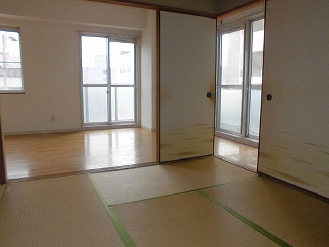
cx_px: 164
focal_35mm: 26
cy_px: 124
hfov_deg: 67.3
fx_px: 247
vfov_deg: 53.1
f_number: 3.5
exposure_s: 1/80
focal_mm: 4.6
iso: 100
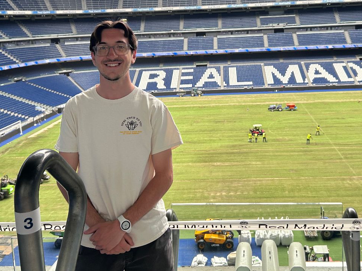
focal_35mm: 39
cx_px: 227
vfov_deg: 36.1
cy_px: 75
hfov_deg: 47.4
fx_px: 408
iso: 64
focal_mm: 5.7
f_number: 1.5
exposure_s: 1/204
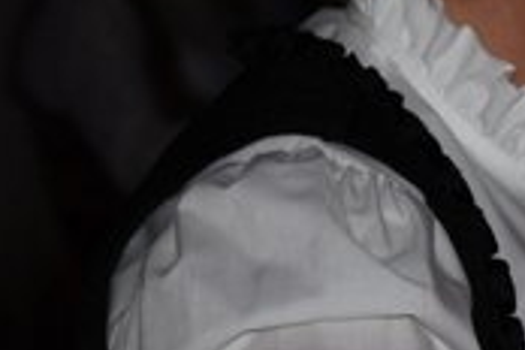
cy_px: -51
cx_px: 806
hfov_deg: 5.7
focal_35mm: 359
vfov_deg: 3.8
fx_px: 5235
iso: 1000
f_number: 5
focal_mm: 52
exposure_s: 1/80
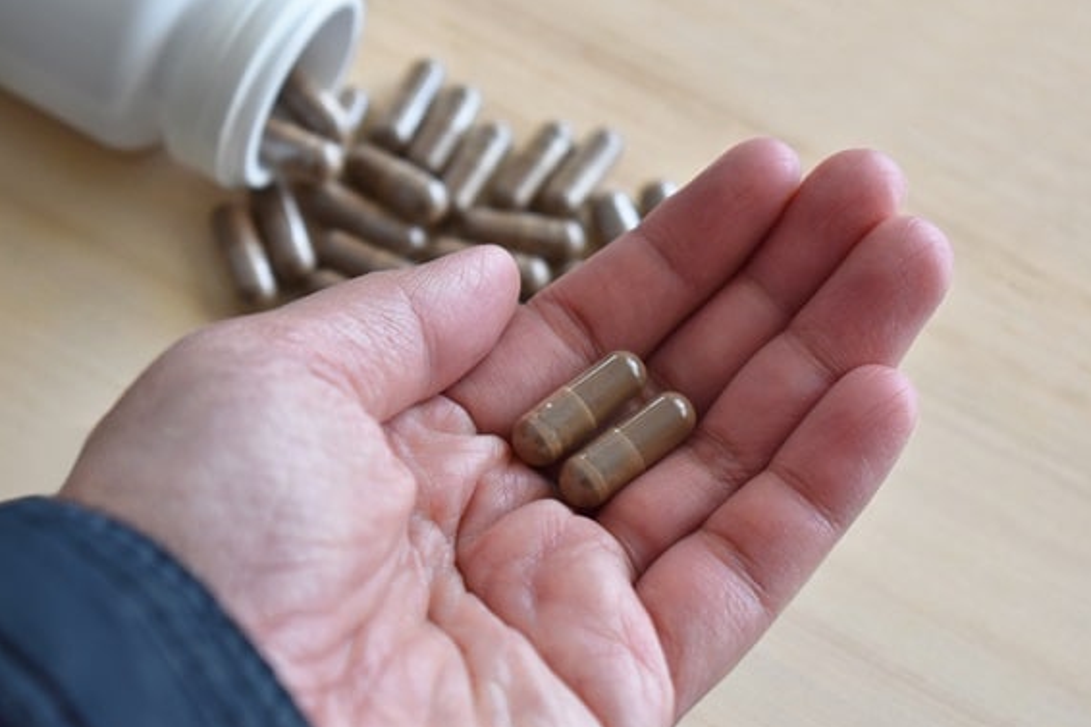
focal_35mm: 88
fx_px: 2652
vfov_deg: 15.6
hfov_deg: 23.2
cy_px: 351
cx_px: 546
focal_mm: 55
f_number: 5.6
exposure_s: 1/125
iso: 640
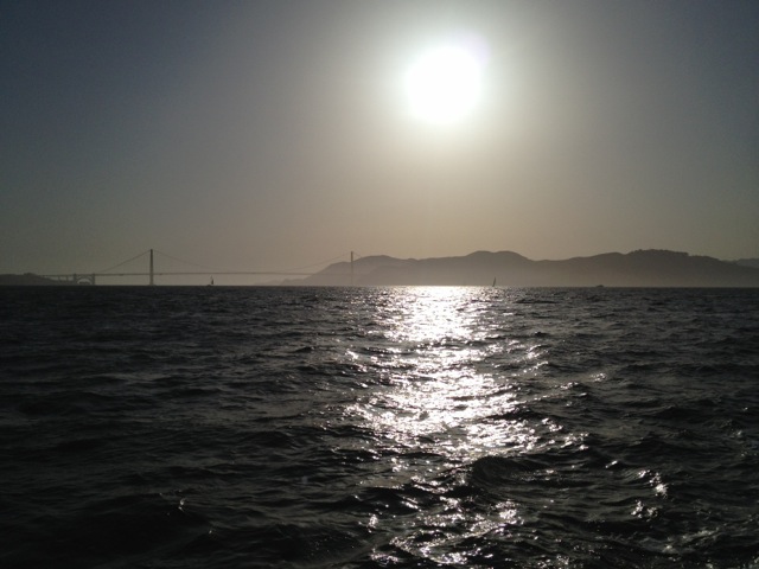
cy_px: 284
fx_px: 767
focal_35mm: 35
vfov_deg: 40.7
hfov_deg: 52.6
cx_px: 380
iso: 80
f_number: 2.4
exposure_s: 1/27778
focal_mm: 4.28
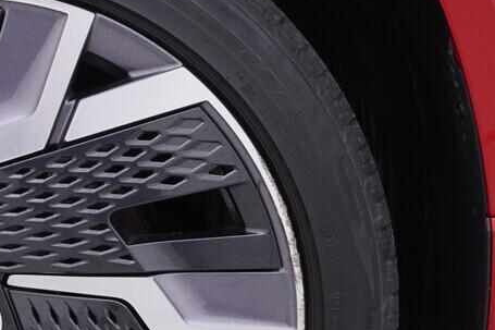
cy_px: 229
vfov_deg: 12.0
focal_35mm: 114
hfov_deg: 17.4
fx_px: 1567
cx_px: -35
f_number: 3.2
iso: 125
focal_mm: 24
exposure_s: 1/50
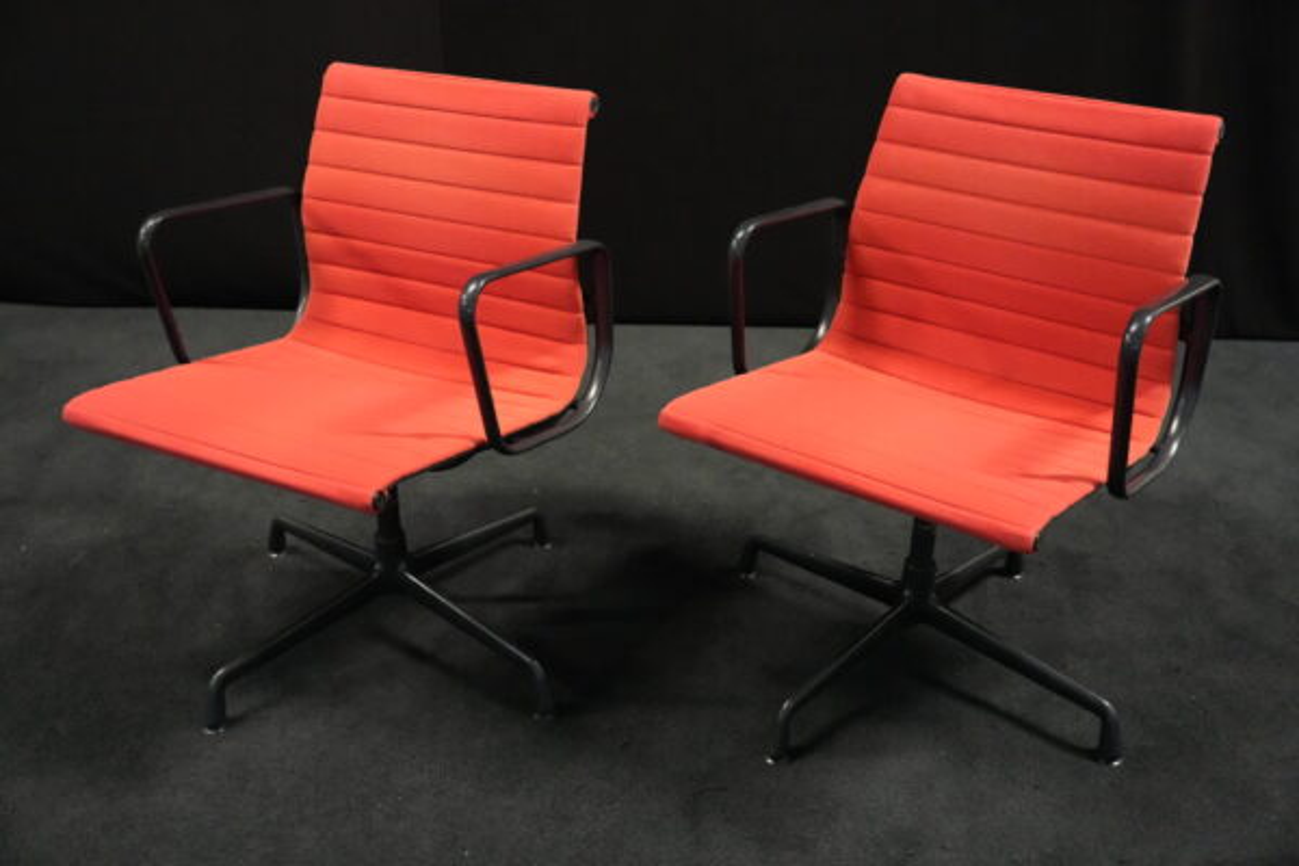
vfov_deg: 40.0
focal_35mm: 33
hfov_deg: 57.2
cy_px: 433
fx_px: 1191
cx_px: 650
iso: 12800
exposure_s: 1/60
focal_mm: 33
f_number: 4
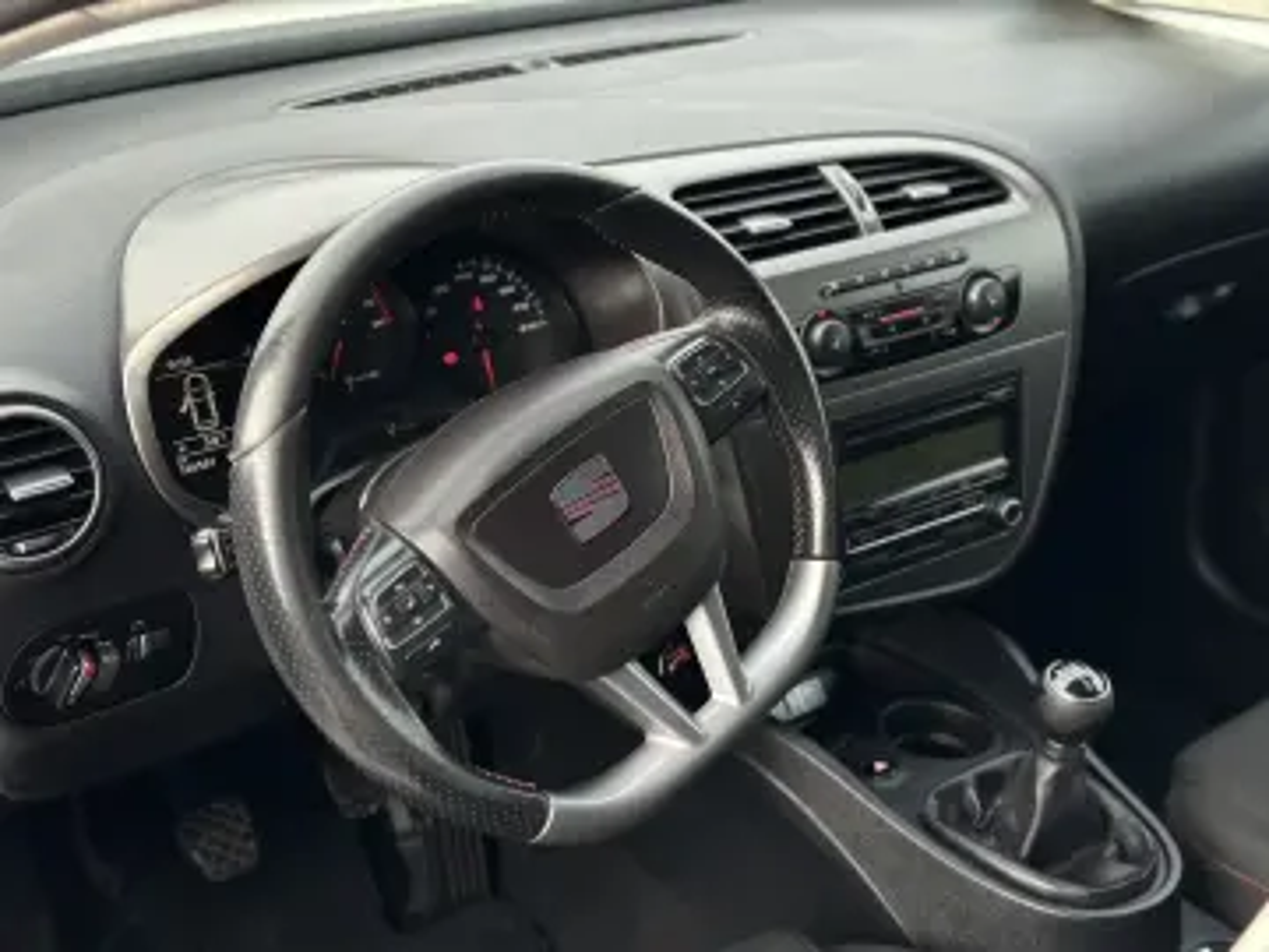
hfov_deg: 39.7
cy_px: 476
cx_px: 634
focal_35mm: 48
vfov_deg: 30.3
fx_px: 1760
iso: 80
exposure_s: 1/281
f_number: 1.78
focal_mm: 6.86
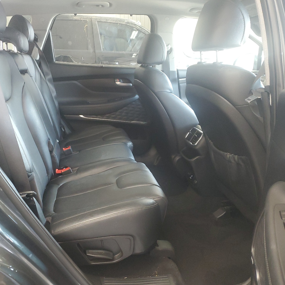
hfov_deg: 52.1
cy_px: 143
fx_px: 289
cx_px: 113
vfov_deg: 52.5
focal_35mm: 31
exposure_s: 1/40
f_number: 1.5
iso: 287
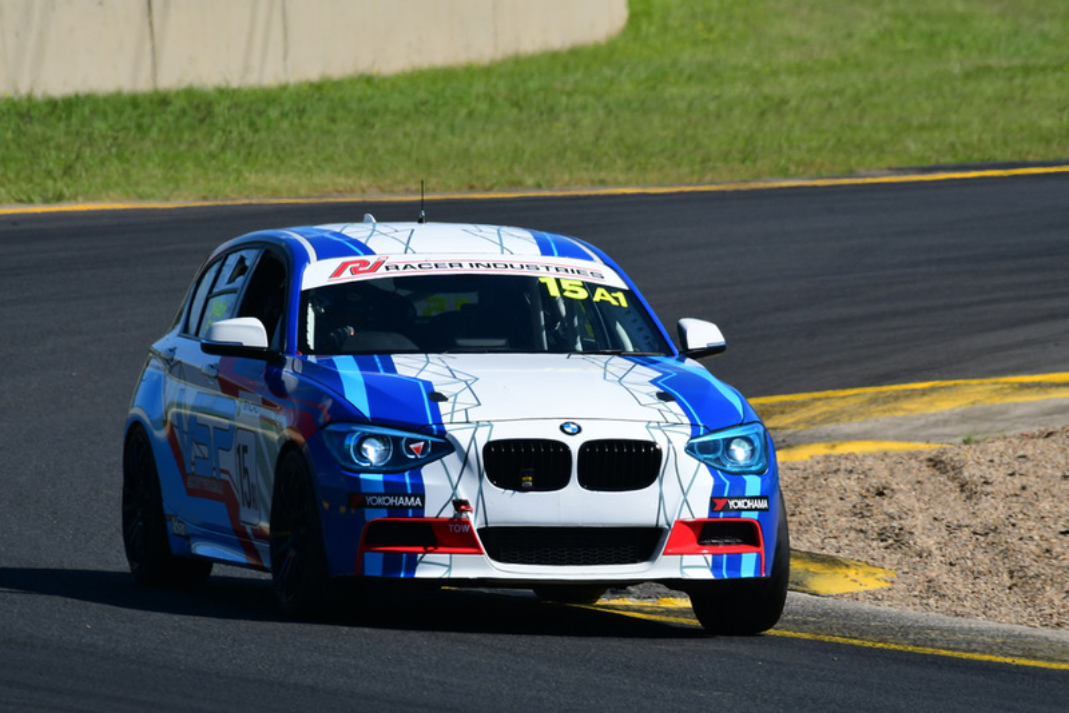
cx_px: 534
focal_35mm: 750
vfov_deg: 1.8
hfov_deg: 2.7
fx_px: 22278
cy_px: 356
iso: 320
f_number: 11
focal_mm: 500
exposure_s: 1/640
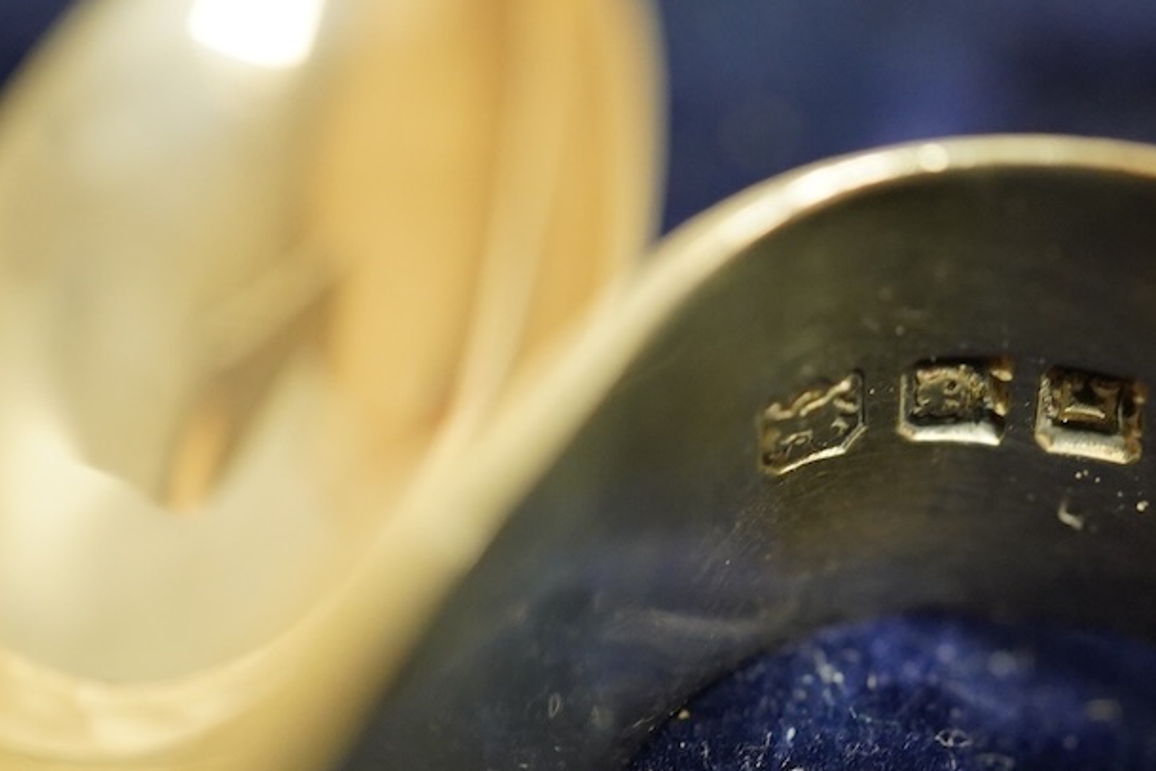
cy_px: 540
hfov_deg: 24.3
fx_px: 2666
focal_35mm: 83
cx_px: 831
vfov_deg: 16.4
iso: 2500
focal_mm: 30
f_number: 5
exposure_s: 1/160
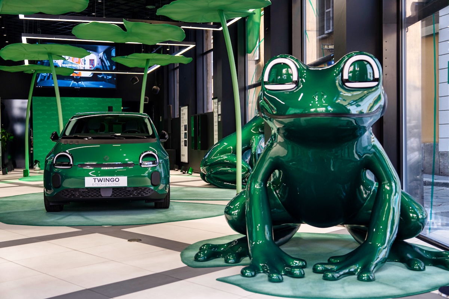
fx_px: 511
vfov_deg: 32.6
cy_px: 150
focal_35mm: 41
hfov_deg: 47.4
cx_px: 224
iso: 400
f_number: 2.8
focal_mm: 41
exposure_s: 1/125
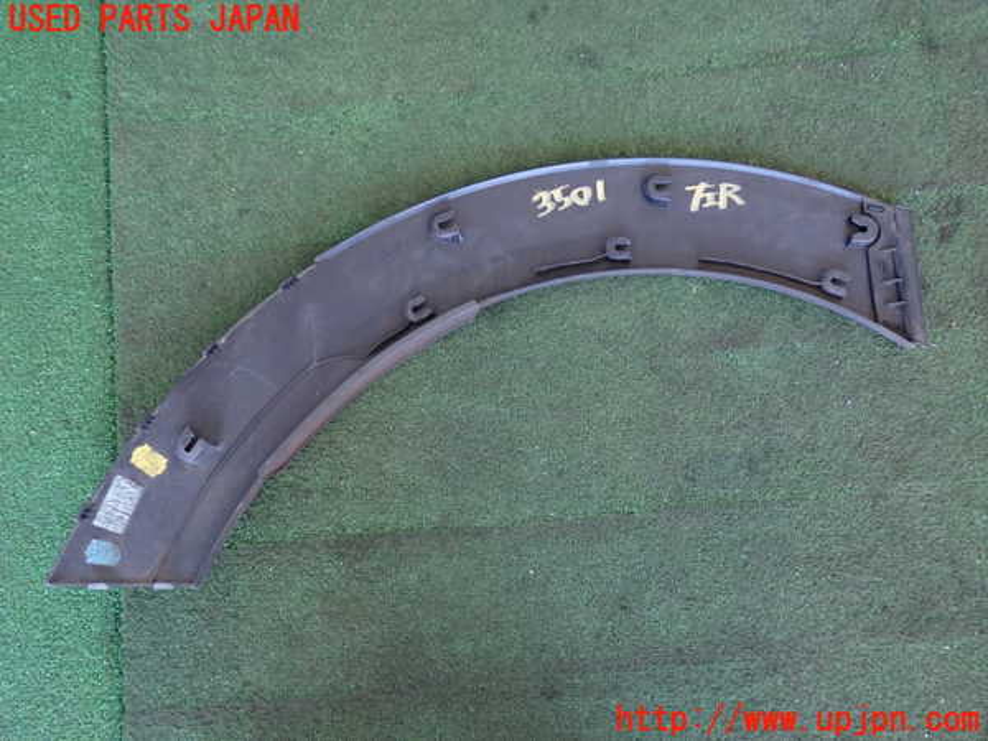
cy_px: 370
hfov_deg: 51.4
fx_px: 1028
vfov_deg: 39.7
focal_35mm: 36
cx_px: 494
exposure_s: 1/40
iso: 400
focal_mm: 6.37
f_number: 2.5
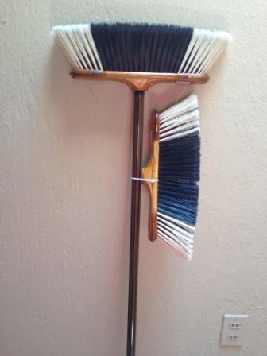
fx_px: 339
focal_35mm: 33
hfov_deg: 42.9
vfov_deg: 55.4
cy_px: 178
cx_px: 134
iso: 50
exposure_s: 1/30
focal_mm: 4.12
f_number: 2.4
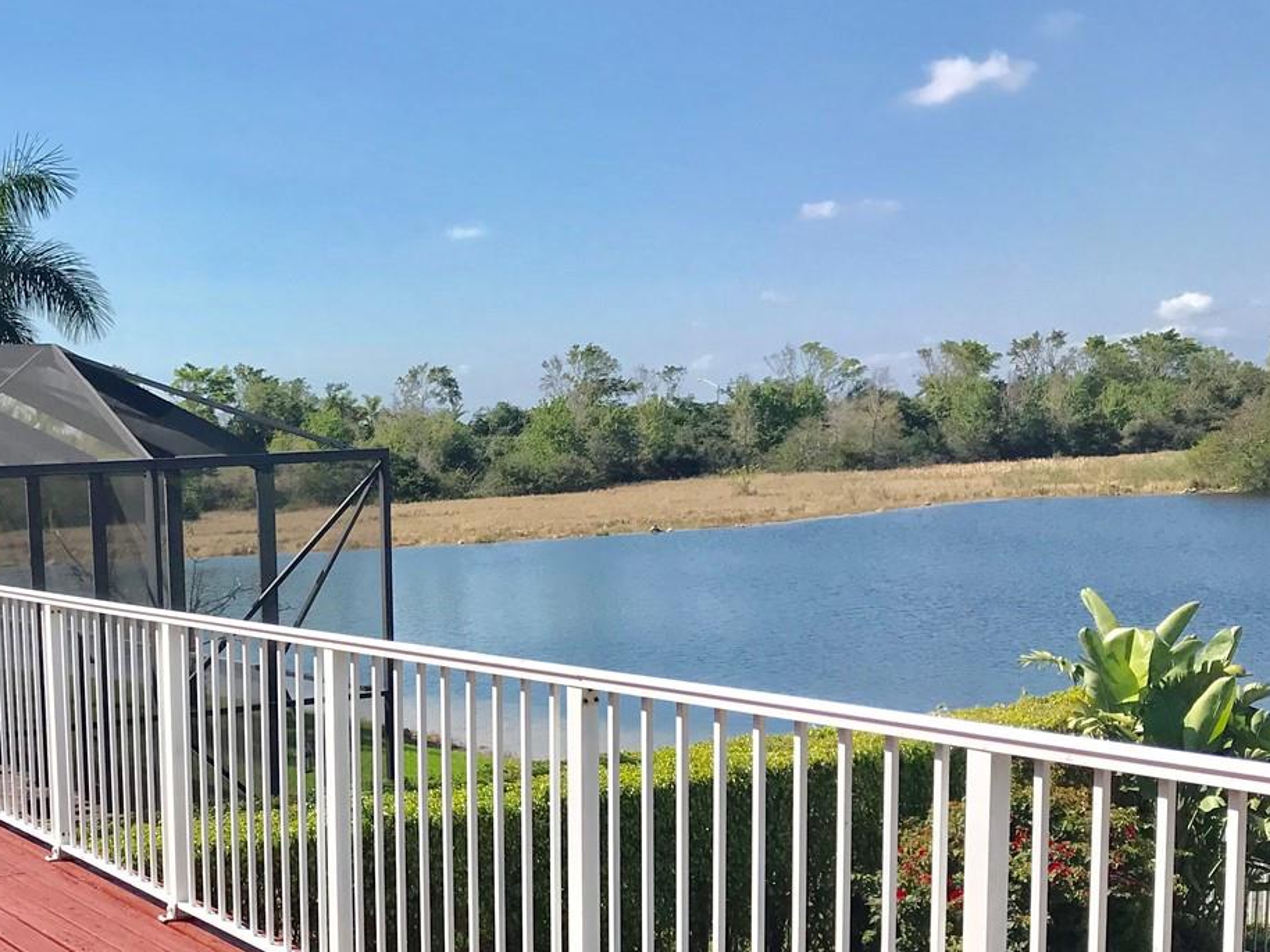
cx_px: 186
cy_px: 719
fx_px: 1798
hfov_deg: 37.0
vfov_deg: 29.2
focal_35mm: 49
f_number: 1.8
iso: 20
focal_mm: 3.99
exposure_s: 1/3096
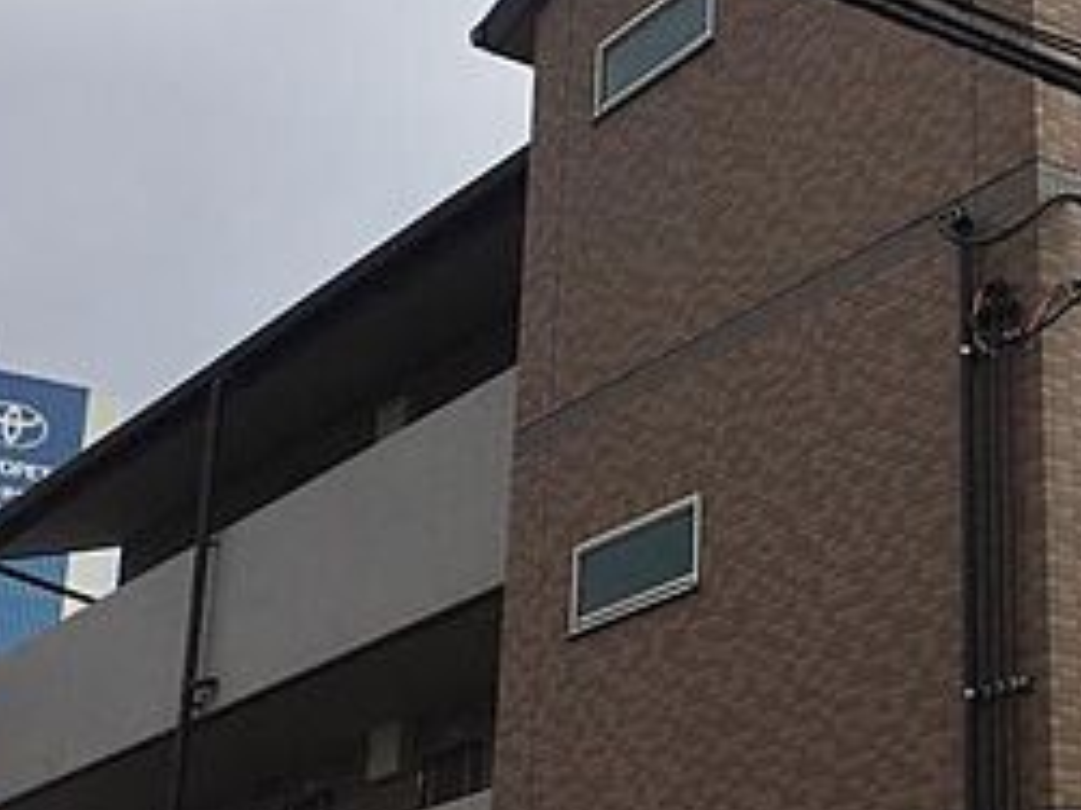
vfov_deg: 19.9
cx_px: 1042
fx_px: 2310
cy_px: 427
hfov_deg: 25.2
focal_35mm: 74
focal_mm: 4.15
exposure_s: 1/2083
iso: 32
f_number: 2.2
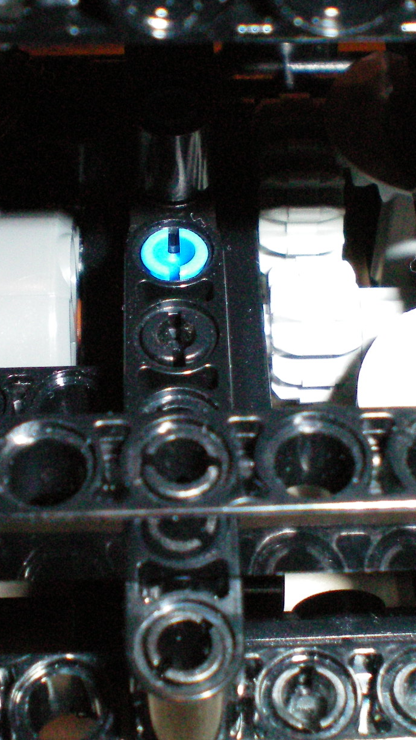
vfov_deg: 30.6
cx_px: 251
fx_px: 1354
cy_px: 349
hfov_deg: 17.5
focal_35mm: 69
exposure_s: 1/60
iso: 400
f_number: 4.6
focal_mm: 6.3
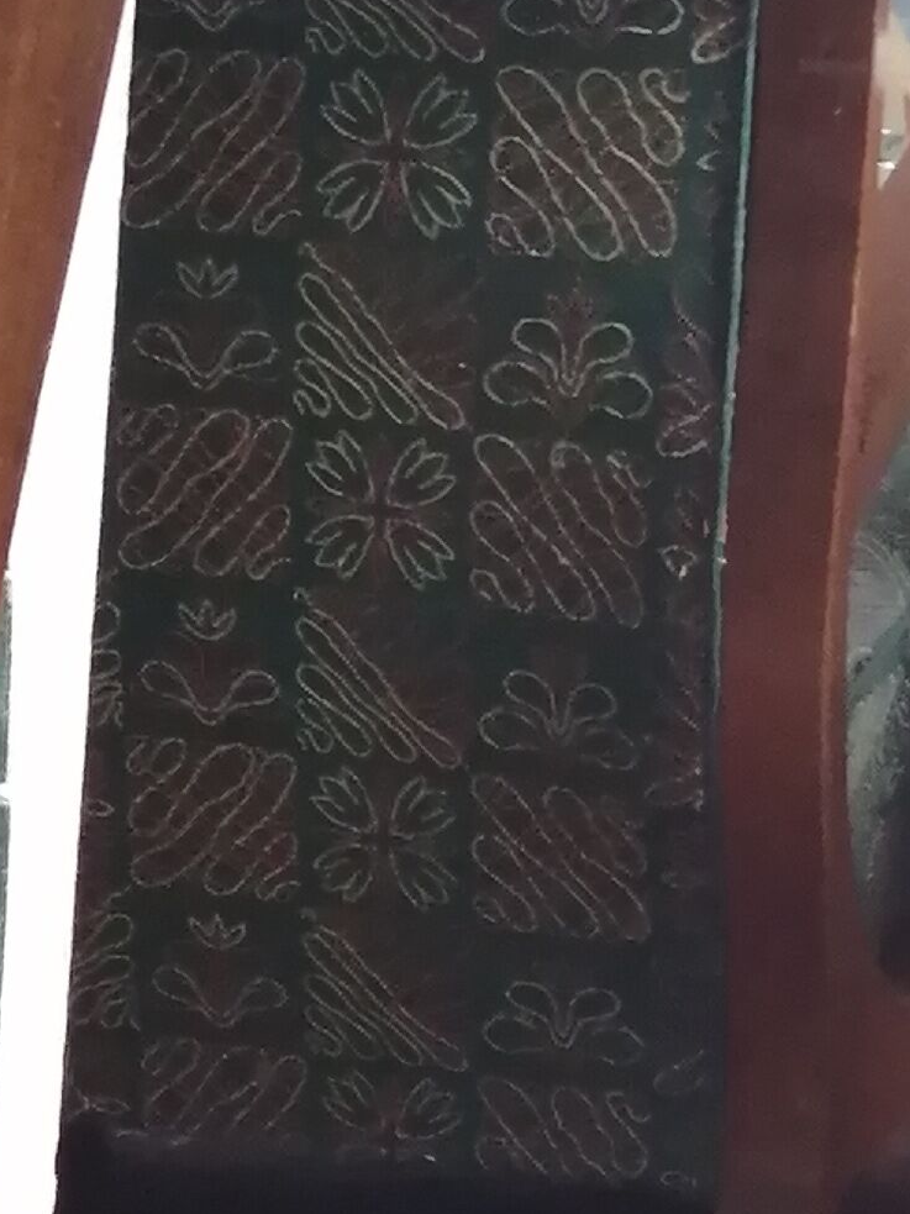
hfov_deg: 8.5
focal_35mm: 165
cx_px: -916
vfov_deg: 11.6
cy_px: 1605
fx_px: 5785
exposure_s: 1/33.3
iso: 250
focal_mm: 3.62
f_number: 1.8
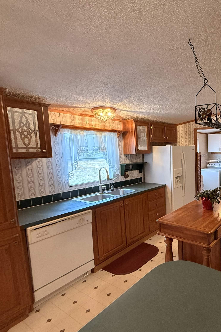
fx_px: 184
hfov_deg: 53.1
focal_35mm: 20
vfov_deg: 84.0
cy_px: 168
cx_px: 204
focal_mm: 2.22
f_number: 2.2
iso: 640
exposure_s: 1/120
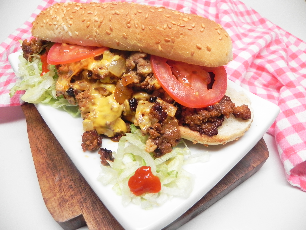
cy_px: 115
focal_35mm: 26
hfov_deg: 67.3
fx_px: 230
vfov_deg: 53.1
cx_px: 153
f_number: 2.8
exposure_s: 1/41.8
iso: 160
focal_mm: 4.6
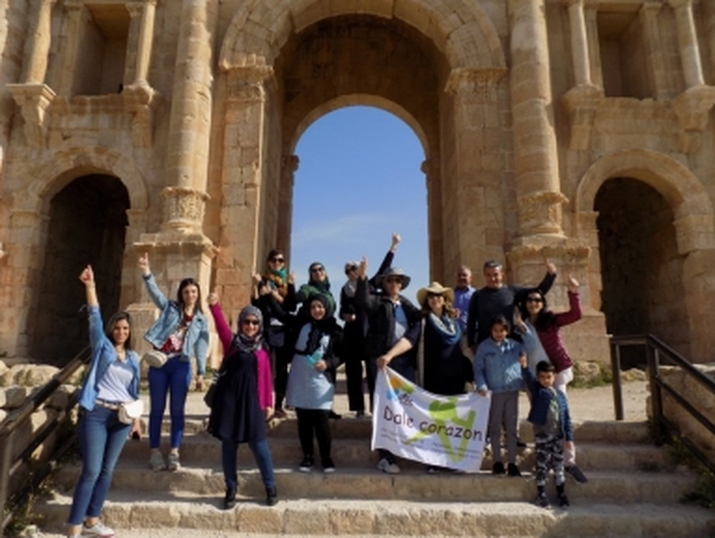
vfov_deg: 56.9
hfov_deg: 71.5
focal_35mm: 24
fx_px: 496
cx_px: 349
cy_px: 262
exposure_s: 1/1250
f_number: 3.1
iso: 80
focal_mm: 4
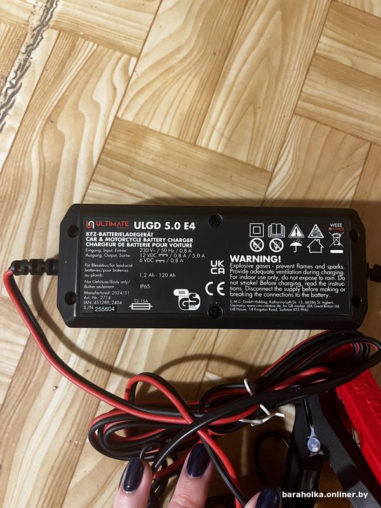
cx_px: 190
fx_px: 382
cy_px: 254
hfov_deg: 53.1
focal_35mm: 26
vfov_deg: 67.3
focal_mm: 5.1
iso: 500
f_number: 1.6
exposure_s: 1/50
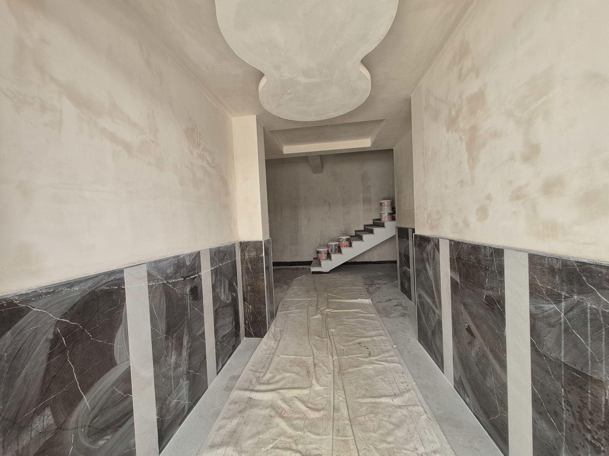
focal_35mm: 13
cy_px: 228
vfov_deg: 89.9
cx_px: 304
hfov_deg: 106.2
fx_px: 229
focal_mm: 1.74
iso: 64
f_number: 2.2
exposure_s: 1/50
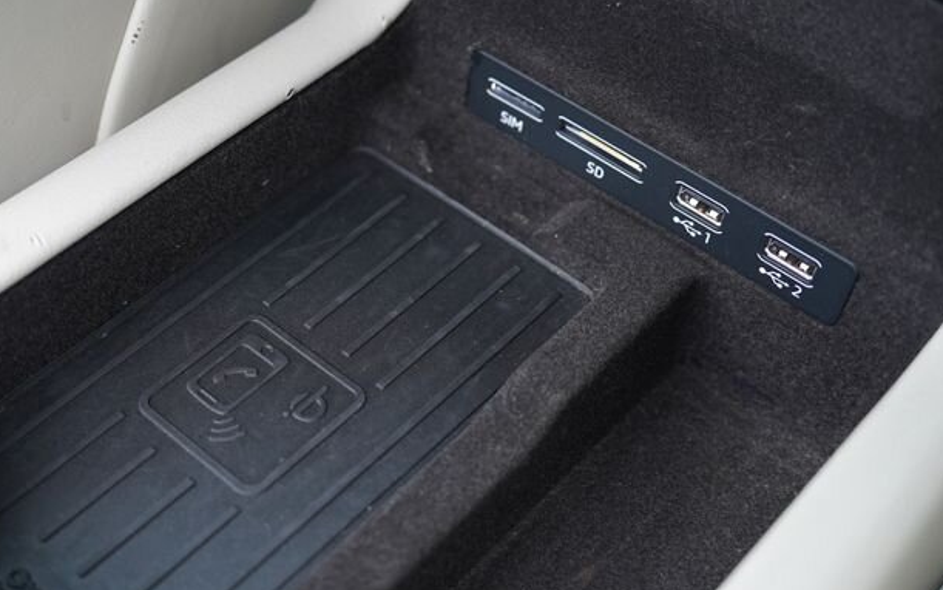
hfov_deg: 38.0
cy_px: 347
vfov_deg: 24.4
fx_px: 1362
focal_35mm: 53
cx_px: 360
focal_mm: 31
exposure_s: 1/40
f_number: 2.8
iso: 500
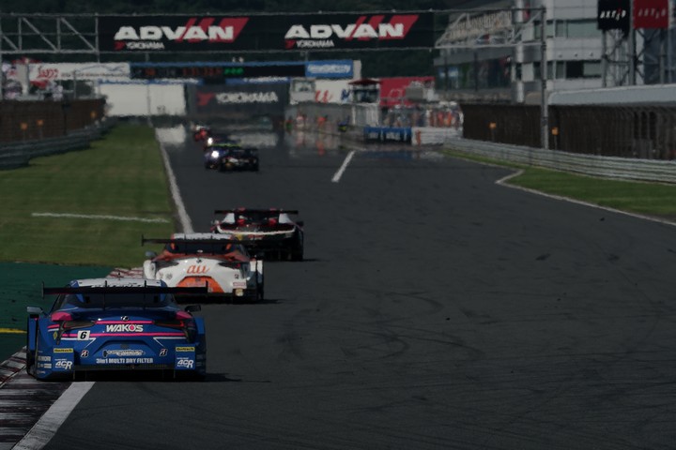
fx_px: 9388
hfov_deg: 4.1
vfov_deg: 2.7
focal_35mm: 500
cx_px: 338
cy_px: 225
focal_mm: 500
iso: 200
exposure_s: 1/1000
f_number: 13
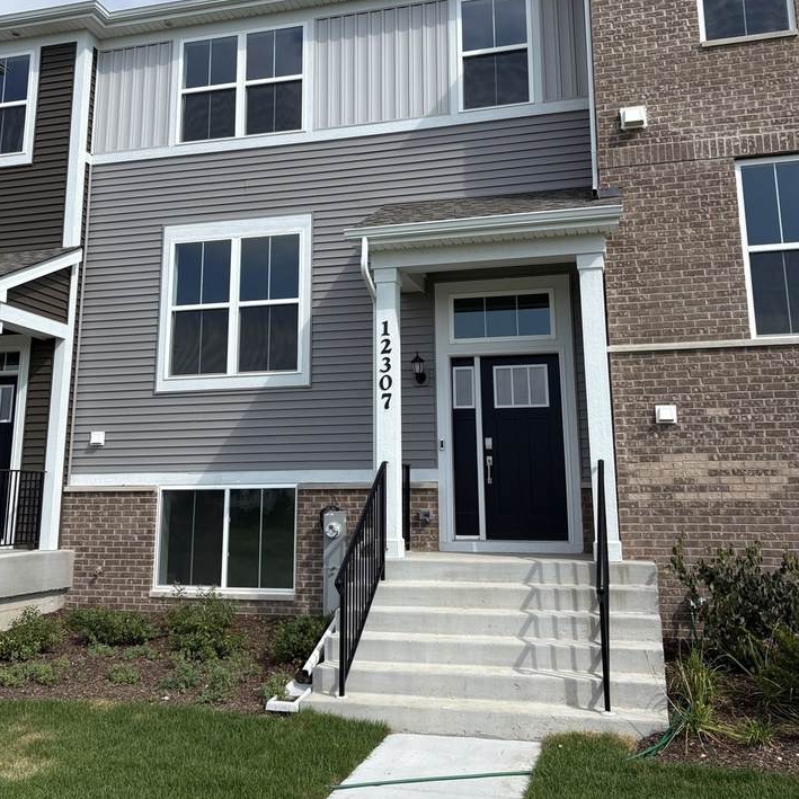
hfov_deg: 47.2
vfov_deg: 46.8
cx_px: 372
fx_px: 914
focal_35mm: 35
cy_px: 294
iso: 50
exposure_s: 1/3623
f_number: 1.6
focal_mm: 5.96
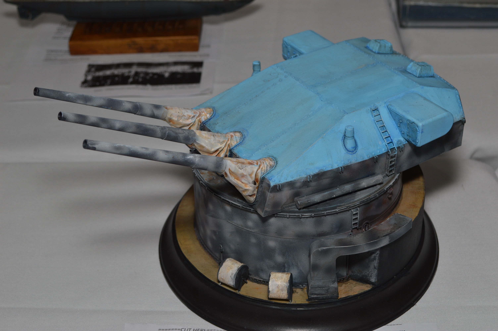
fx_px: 788
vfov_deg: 23.7
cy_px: 166
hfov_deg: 35.1
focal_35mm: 57
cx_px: 249
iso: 100
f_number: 8
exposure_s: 1/60
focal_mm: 38
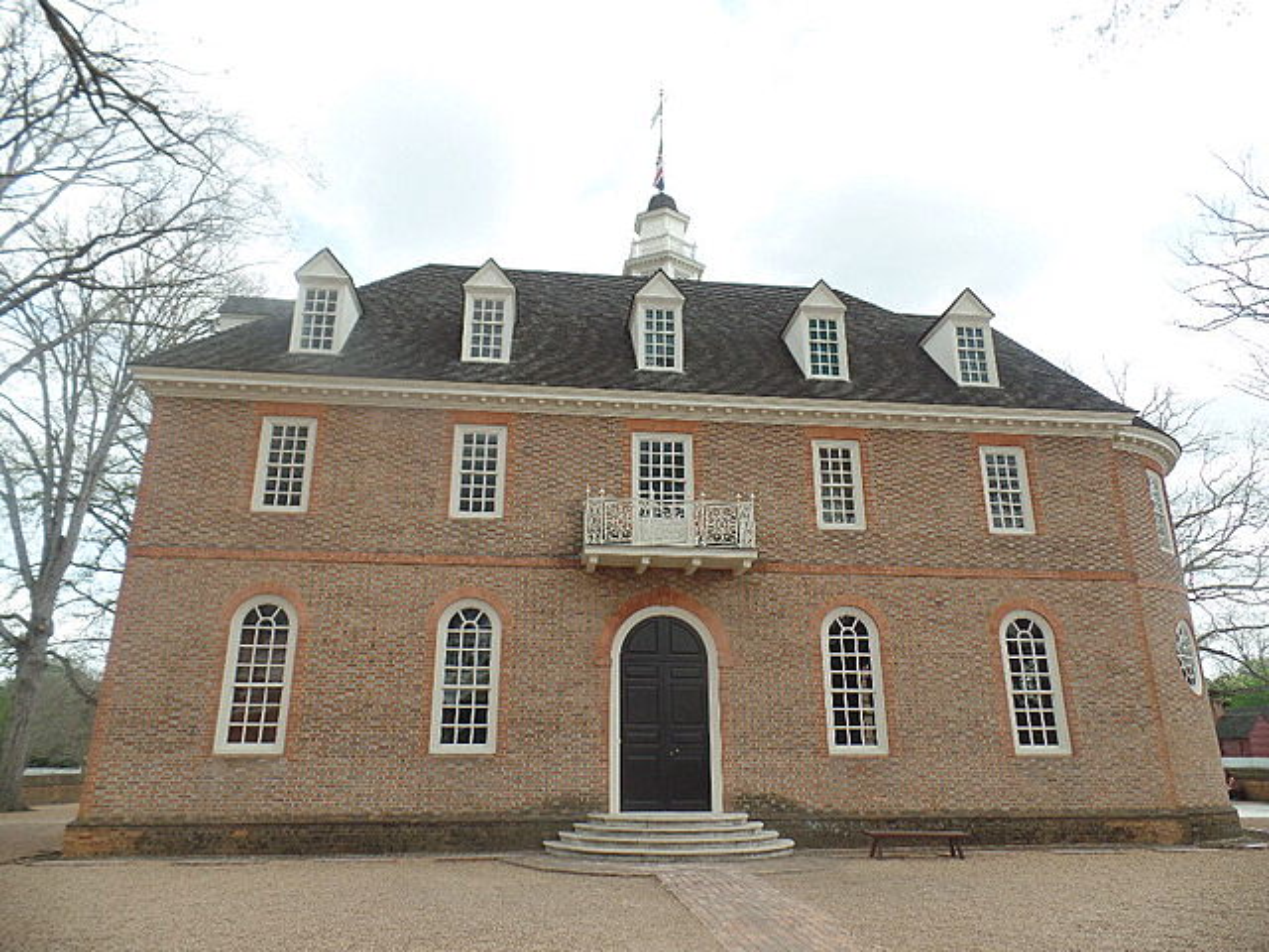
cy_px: 476
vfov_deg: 58.9
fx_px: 843
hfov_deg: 73.9
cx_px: 634
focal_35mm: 23
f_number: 3.2
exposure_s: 1/350
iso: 80
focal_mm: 4.1
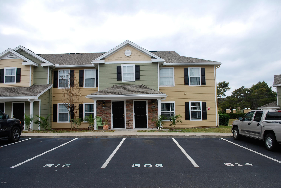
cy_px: 94
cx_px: 140
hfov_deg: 67.3
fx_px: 211
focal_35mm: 27
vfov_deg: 48.1
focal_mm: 18
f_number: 5.6
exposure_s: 1/125
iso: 140
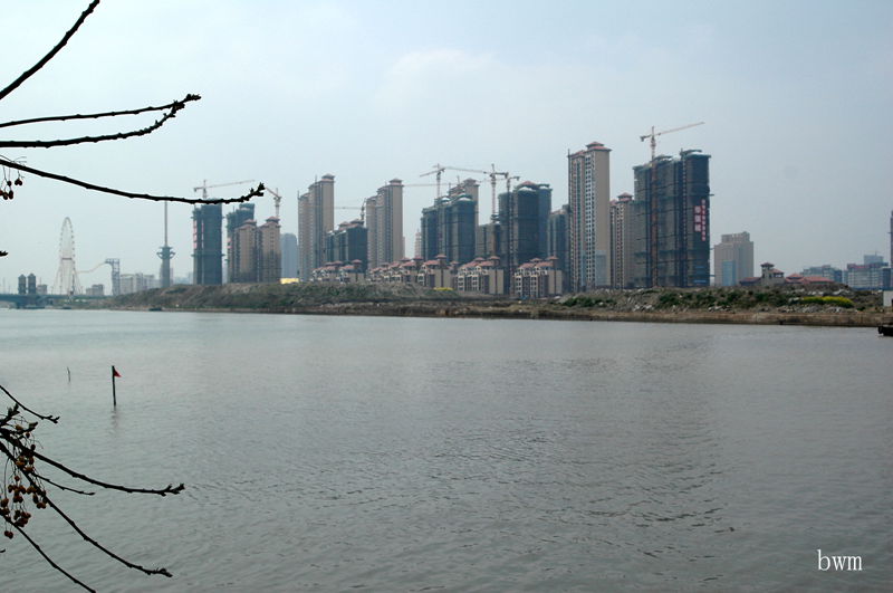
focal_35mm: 42
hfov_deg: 46.5
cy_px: 296
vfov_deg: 31.8
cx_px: 446
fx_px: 1040
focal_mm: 28
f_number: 5.6
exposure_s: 1/3200
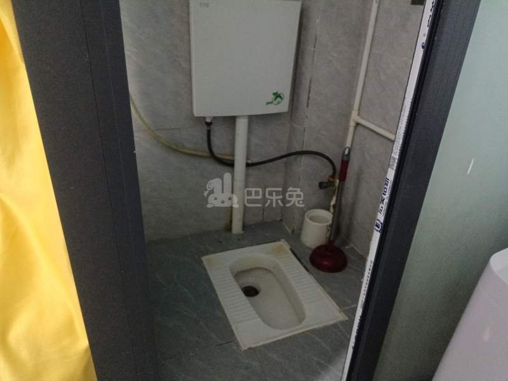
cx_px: 254
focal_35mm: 26
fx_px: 382
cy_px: 190
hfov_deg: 67.3
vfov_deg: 53.1
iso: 2431
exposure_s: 1/25
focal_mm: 4.65
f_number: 1.8
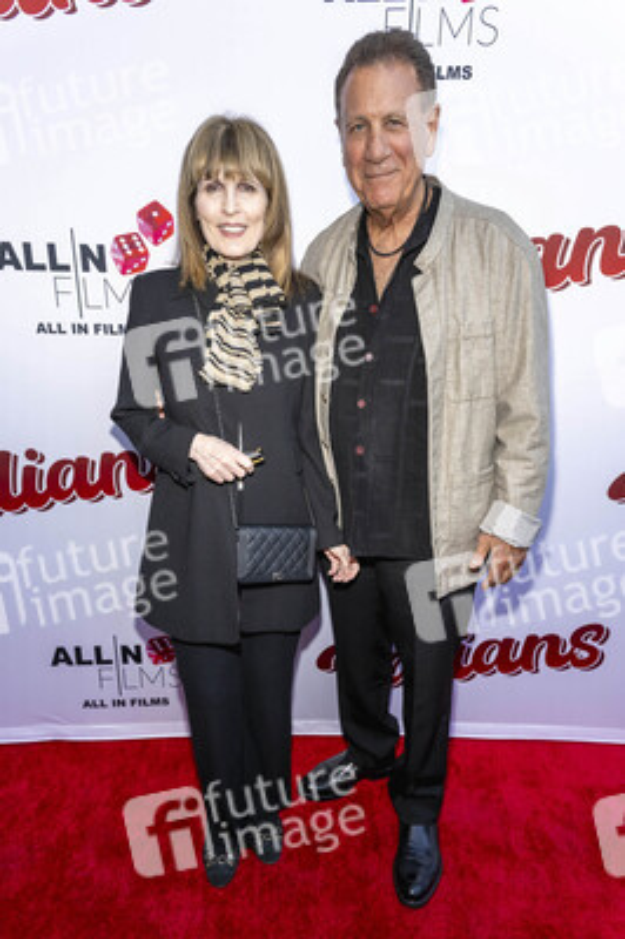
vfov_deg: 73.8
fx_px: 626
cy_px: 470
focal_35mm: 24
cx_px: 312
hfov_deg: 53.1
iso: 400
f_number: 5.6
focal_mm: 24
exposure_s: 1/200
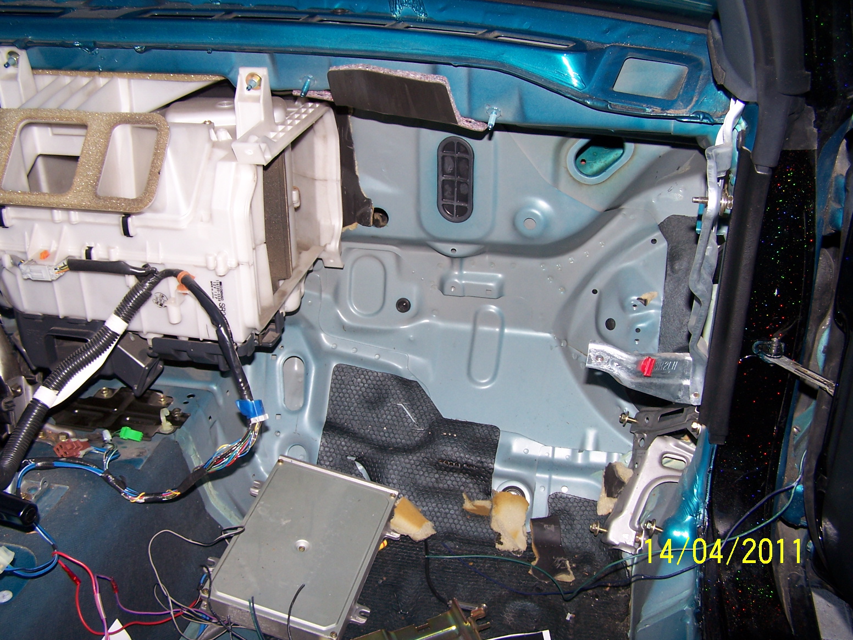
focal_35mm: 38
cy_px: 320
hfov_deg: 49.0
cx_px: 426
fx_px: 936
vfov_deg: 37.7
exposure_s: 1/60
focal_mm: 6.3
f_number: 2.8
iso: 80
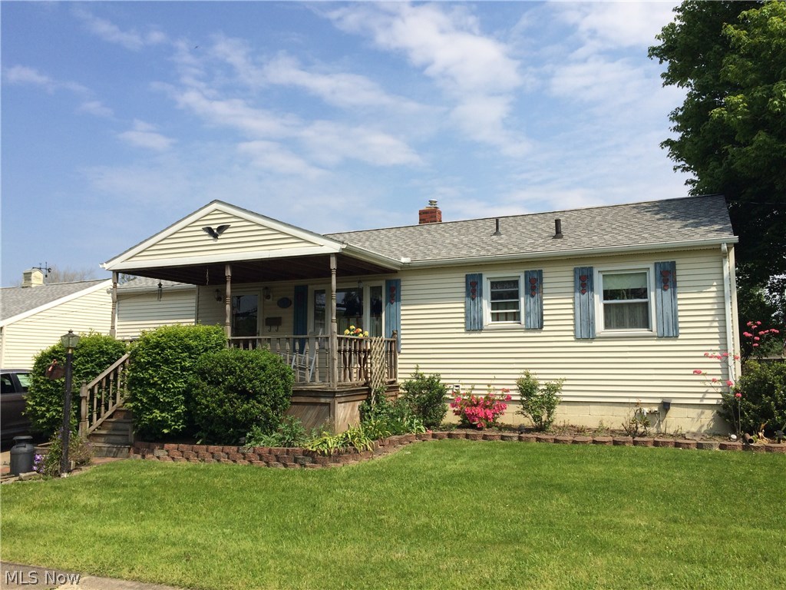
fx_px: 658
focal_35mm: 29
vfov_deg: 48.2
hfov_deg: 61.7
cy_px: 295
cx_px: 393
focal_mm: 4.15
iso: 32
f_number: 2.2
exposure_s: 1/2564
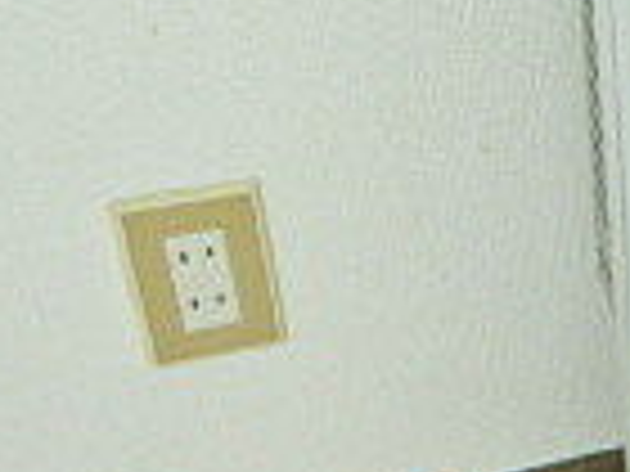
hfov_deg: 15.4
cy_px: 72
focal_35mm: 110
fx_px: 2002
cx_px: 1130
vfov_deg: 13.4
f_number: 2.8
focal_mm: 4.3
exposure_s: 1/30
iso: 200
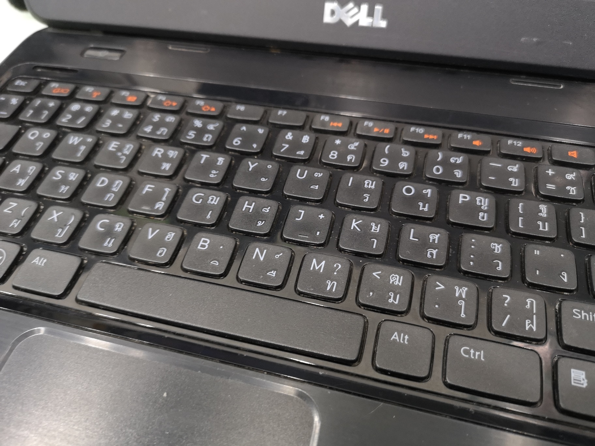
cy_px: 223
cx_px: 298
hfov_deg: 65.3
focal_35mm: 27
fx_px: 464
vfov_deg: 51.4
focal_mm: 3.95
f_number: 1.8
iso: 320
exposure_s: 1/25
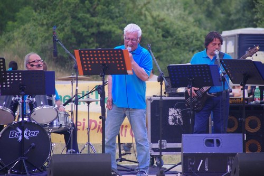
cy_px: 88
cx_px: 132
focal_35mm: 375
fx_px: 2749
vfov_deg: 3.7
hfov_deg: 5.5
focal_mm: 250
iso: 400
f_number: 6.3
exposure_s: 1/50
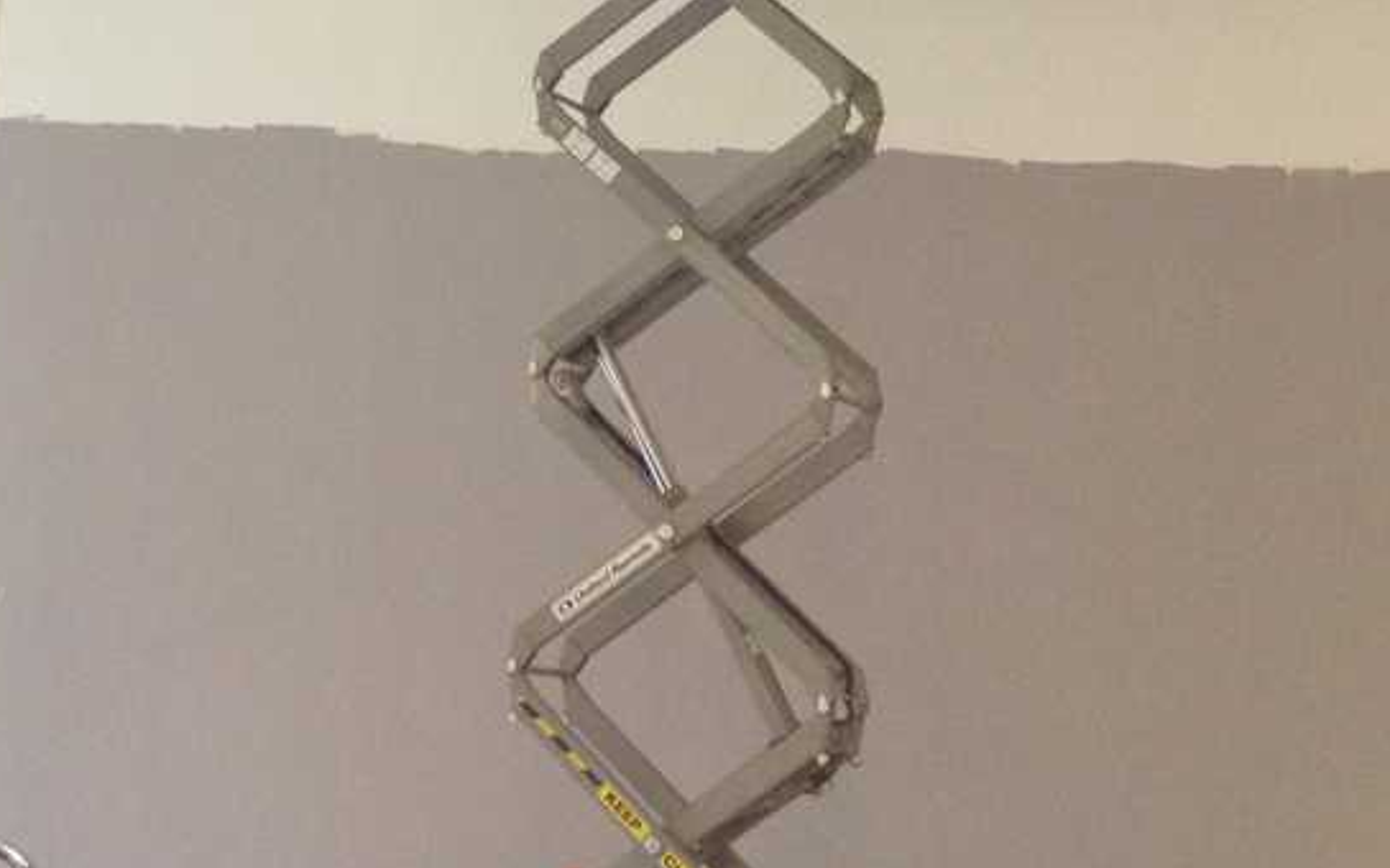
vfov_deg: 13.7
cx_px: -129
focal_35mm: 91
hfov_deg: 21.6
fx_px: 3447
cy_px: -363
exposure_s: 1/20
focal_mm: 4.28
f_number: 2.4
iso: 125
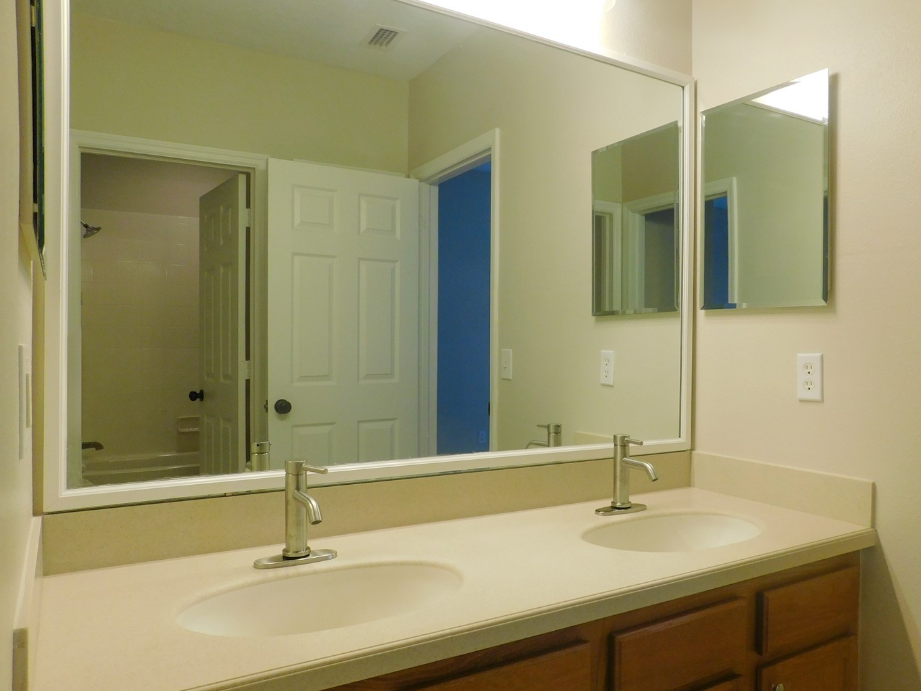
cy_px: 352
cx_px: 539
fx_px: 718
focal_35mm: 27
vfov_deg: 51.3
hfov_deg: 64.9
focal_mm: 4
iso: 125
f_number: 3
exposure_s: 1/50
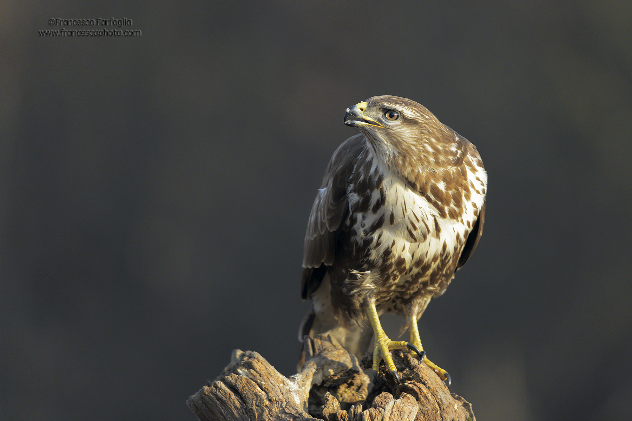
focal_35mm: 500
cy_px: 210
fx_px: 8773
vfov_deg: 2.7
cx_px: 316
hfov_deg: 4.1
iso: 1800
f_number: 4.5
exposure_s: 1/640
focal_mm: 500
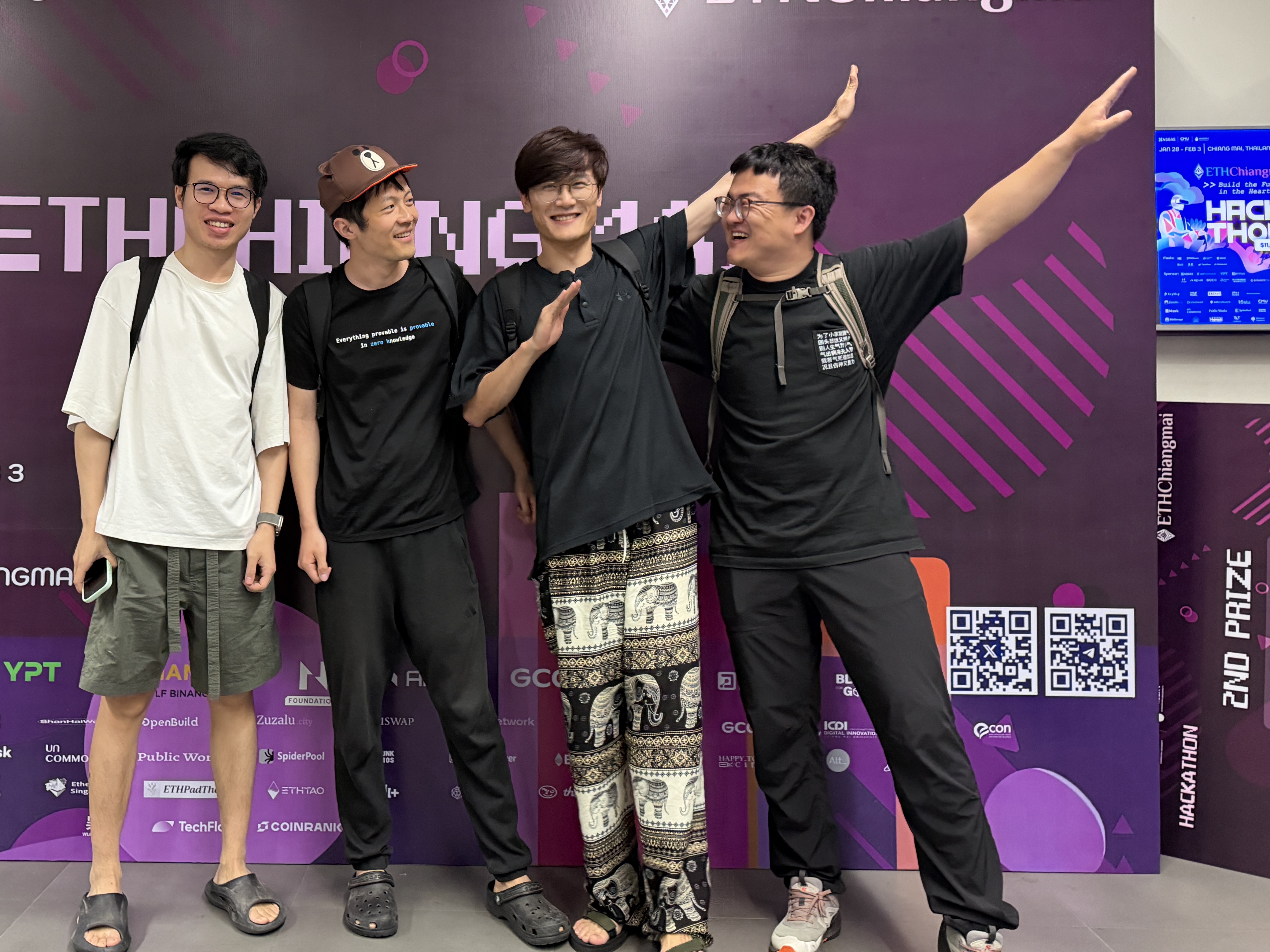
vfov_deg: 42.7
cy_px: 365
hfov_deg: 54.5
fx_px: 1211
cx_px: 446
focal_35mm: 33
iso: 640
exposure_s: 1/50
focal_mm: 6.76
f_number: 1.78
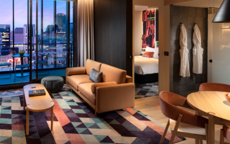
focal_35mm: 28
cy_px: 51
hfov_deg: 65.5
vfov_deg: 44.1
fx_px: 176
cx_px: 86
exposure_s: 1
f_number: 11
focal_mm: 19
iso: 160
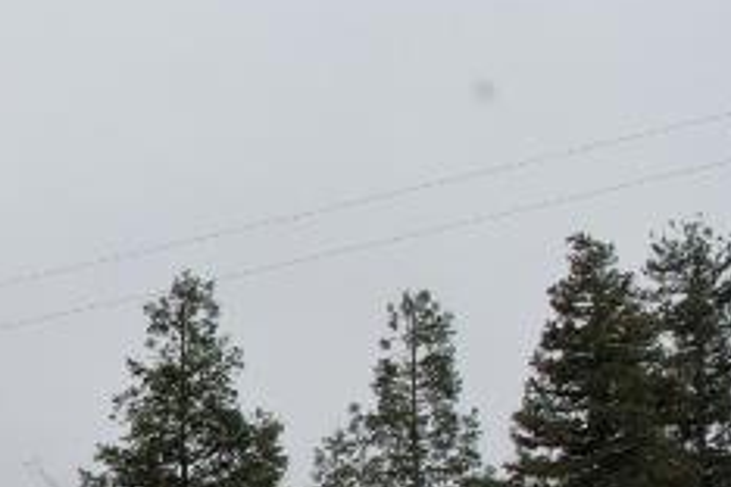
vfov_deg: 9.1
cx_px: -537
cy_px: 974
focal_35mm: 141
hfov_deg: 13.3
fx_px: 2863
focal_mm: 8.38
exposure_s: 1/640
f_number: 2.8
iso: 100
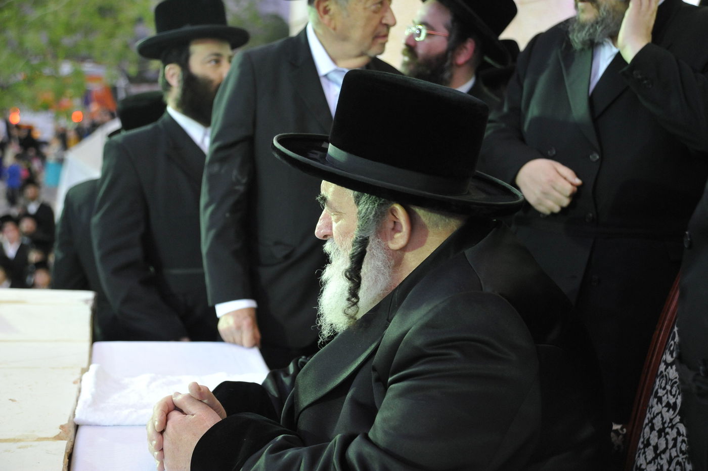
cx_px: 354
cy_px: 236
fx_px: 983
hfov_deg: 39.6
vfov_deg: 26.9
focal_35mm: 50
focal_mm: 50
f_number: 3.5
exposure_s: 1/80
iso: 2500
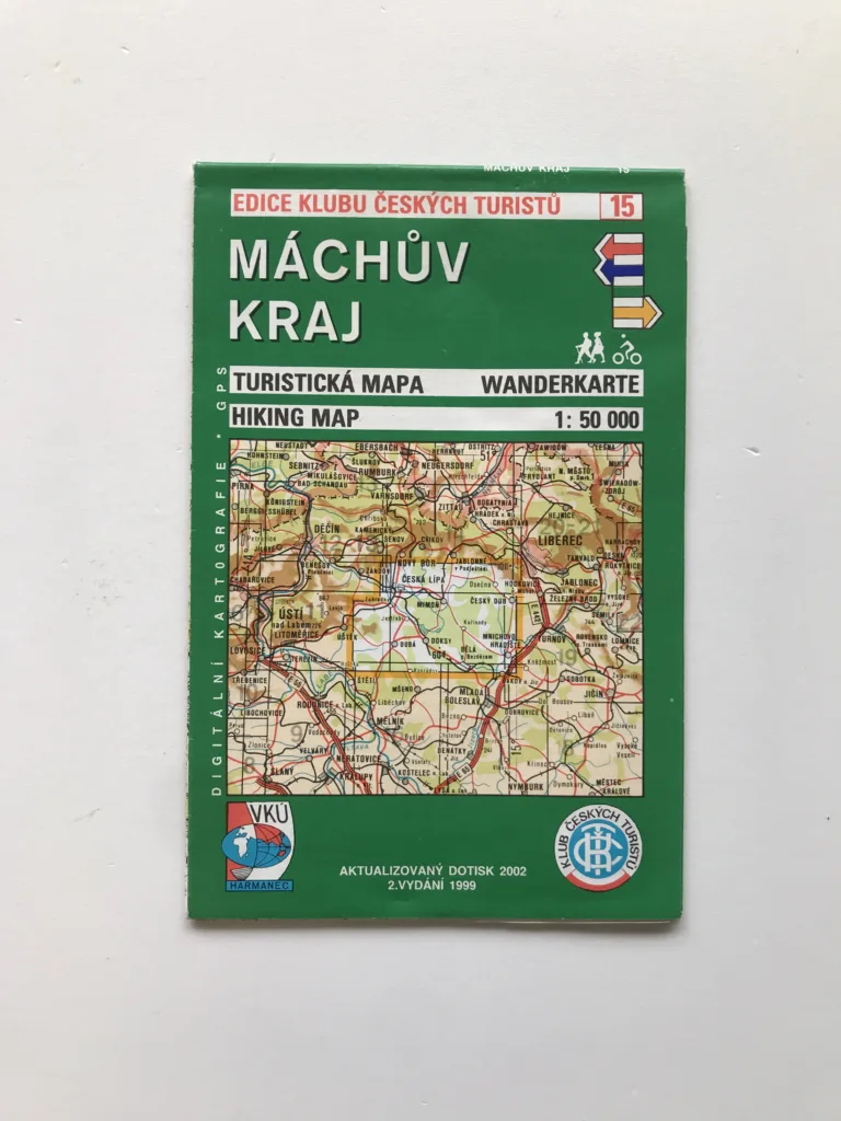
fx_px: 907
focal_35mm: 28
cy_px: 560
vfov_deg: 63.4
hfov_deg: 49.7
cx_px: 420
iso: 20
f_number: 1.8
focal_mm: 3.99
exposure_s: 1/126
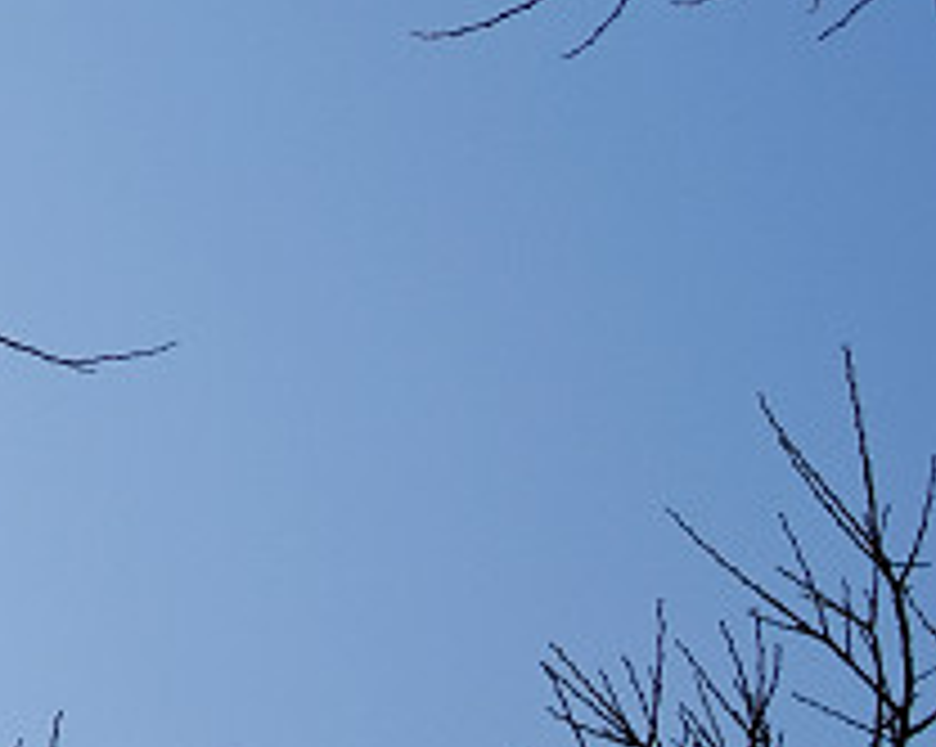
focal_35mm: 210
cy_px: -488
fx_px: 5819
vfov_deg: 7.2
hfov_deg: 8.6
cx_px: -1066
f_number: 4
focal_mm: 31
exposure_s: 1/640
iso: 100
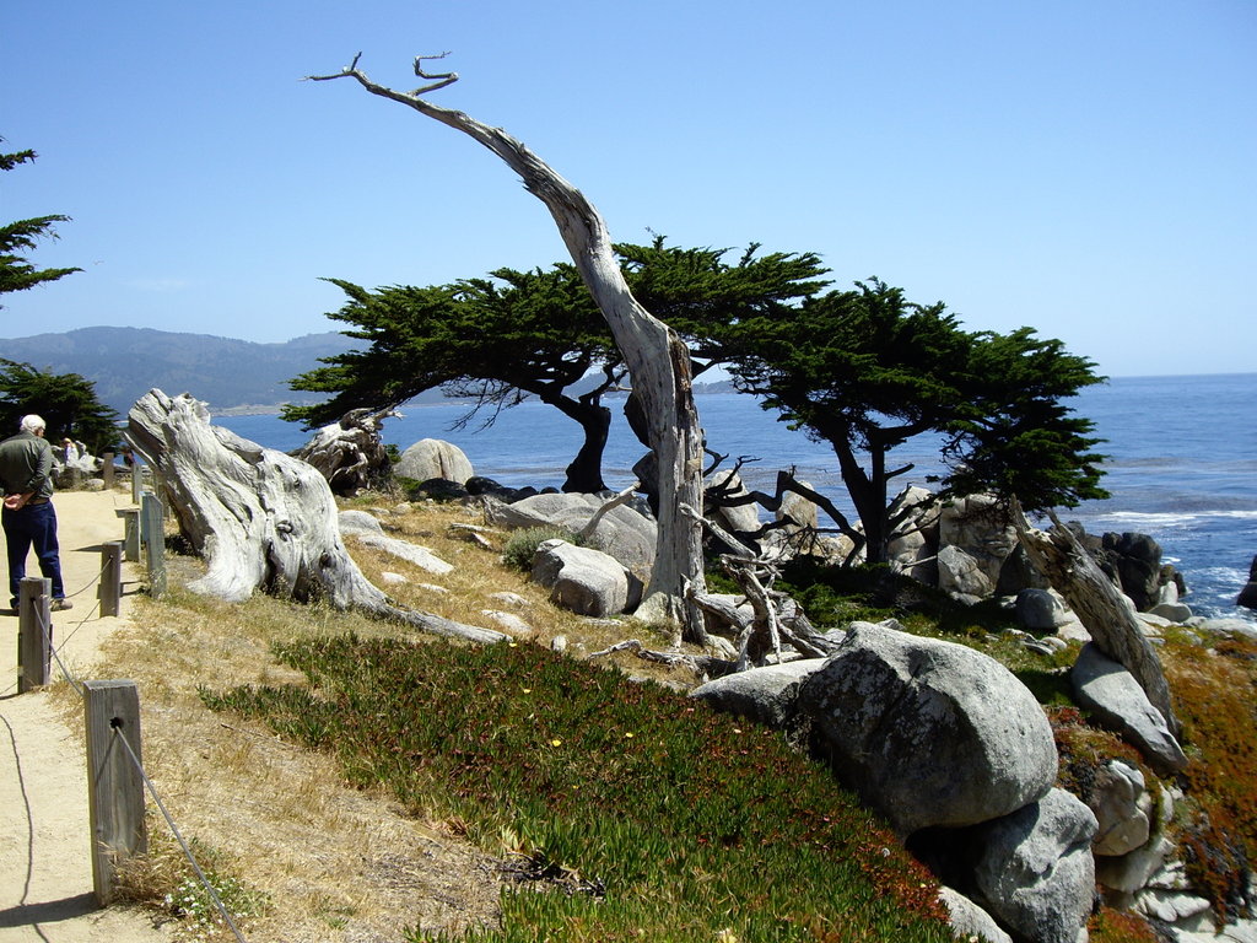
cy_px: 472
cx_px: 628
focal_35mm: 38
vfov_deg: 37.7
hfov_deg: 49.0
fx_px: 1380
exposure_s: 1/320
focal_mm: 6.2
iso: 50
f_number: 4.3
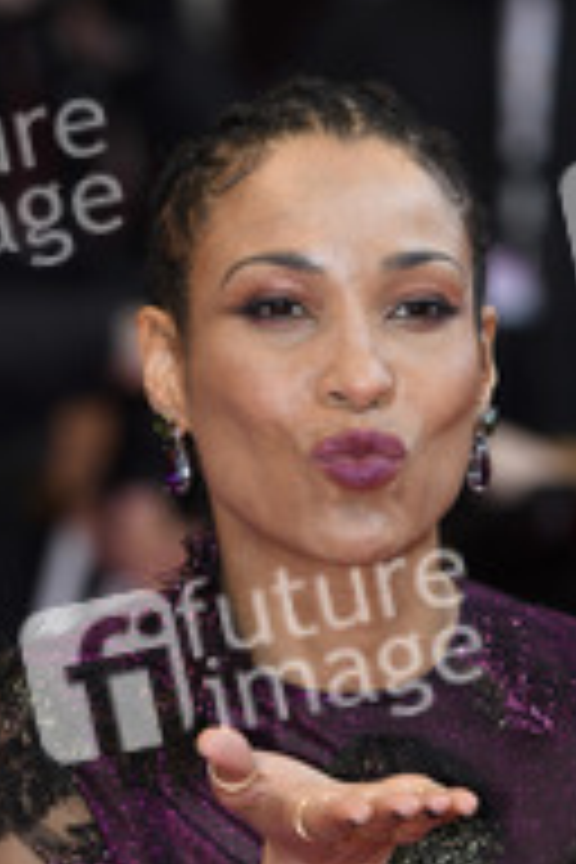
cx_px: 382
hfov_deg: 4.9
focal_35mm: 281
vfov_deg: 7.3
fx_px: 6743
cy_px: 882
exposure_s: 1/640
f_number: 3.5
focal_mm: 135
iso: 640
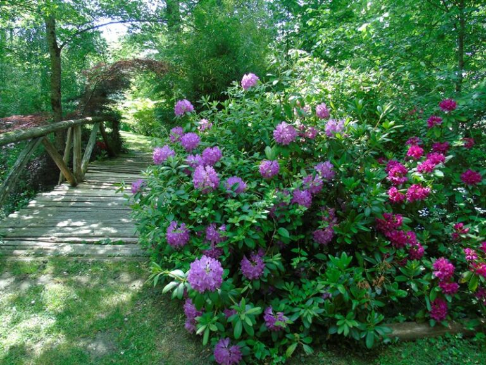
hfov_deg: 69.4
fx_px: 351
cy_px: 182
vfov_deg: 54.9
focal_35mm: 25
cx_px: 243
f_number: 3.4
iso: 80
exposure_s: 1/60
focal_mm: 4.4
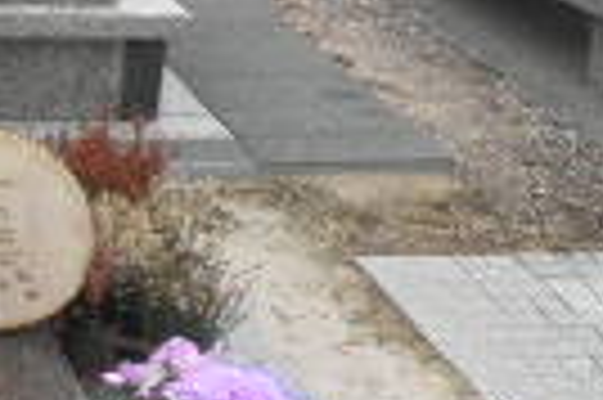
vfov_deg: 11.4
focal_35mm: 119
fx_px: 1991
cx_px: -306
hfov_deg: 15.8
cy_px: 319
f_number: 3.3
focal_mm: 4.3
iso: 64
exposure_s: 1/60
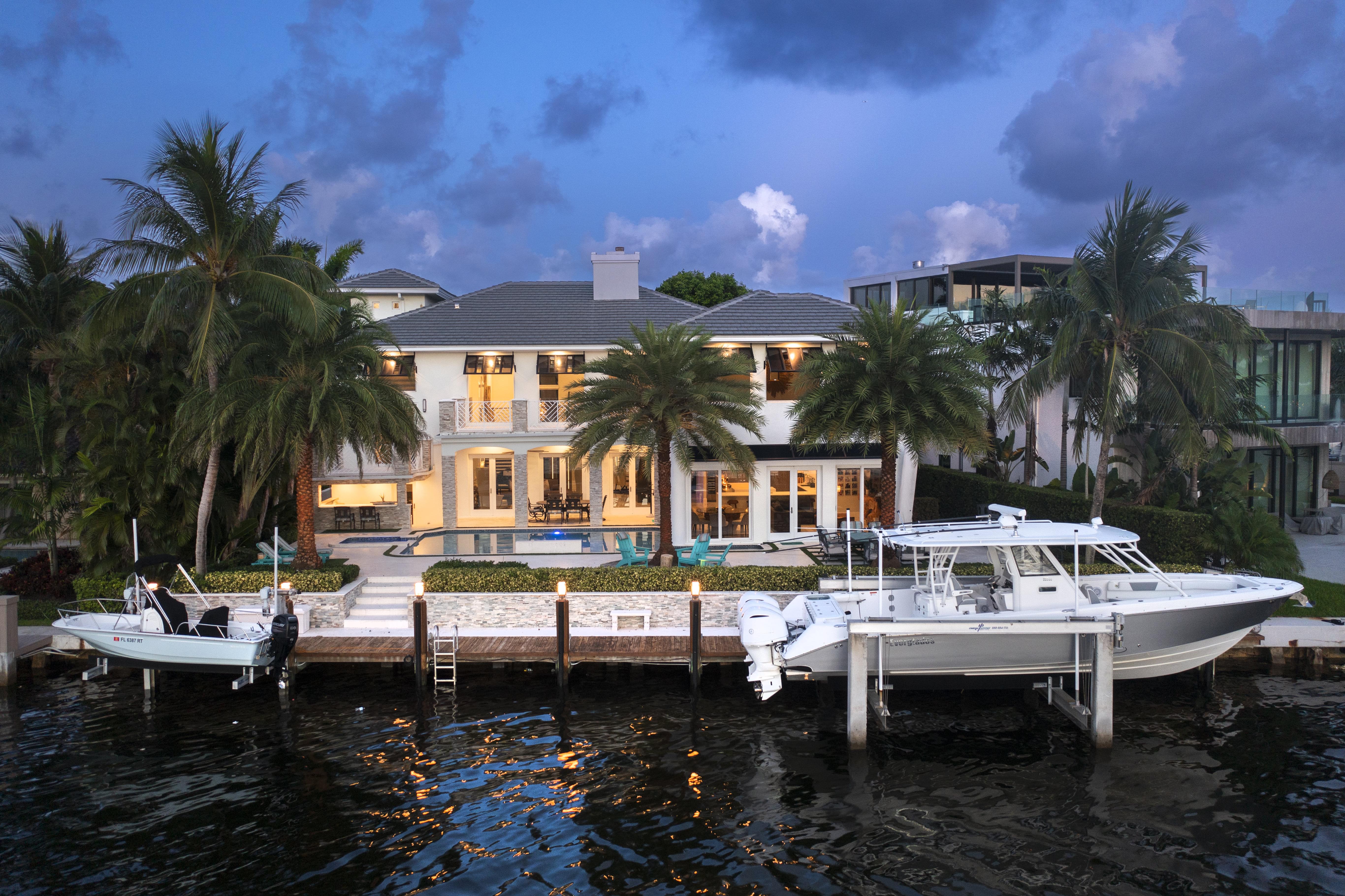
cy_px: 448
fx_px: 1046
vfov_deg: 46.4
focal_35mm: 28
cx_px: 672
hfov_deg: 65.5
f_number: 2.8
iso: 250
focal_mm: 10.26
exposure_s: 1/30
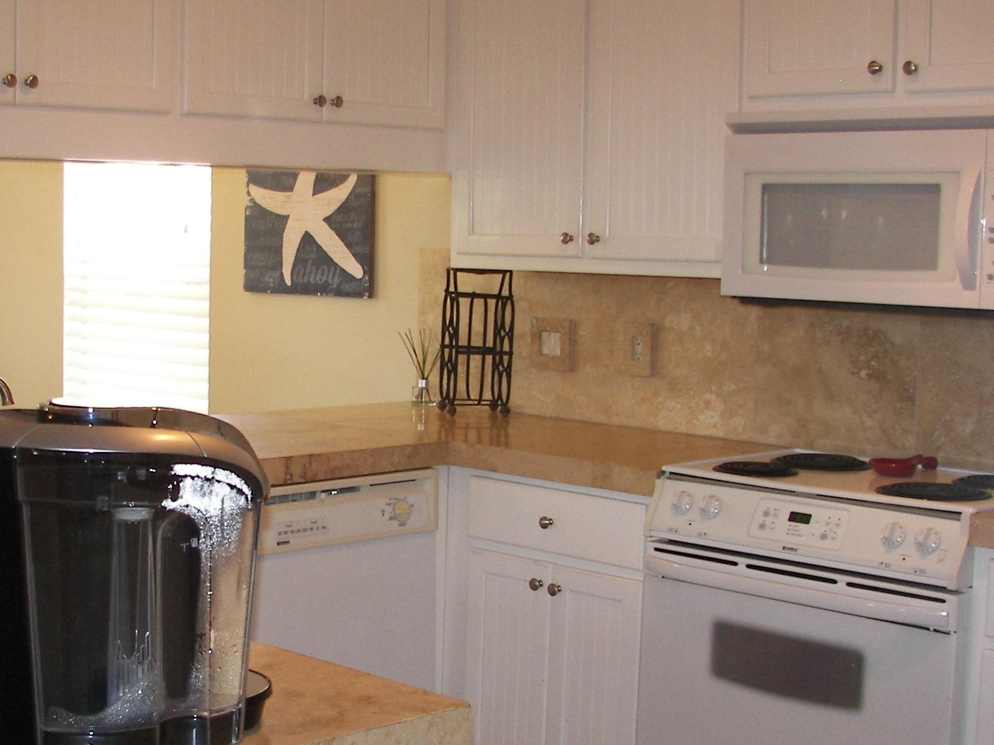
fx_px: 1751
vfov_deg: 24.0
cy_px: 390
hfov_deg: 31.4
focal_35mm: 61
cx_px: 314
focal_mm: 6
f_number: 2.8
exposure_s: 1/30
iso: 100
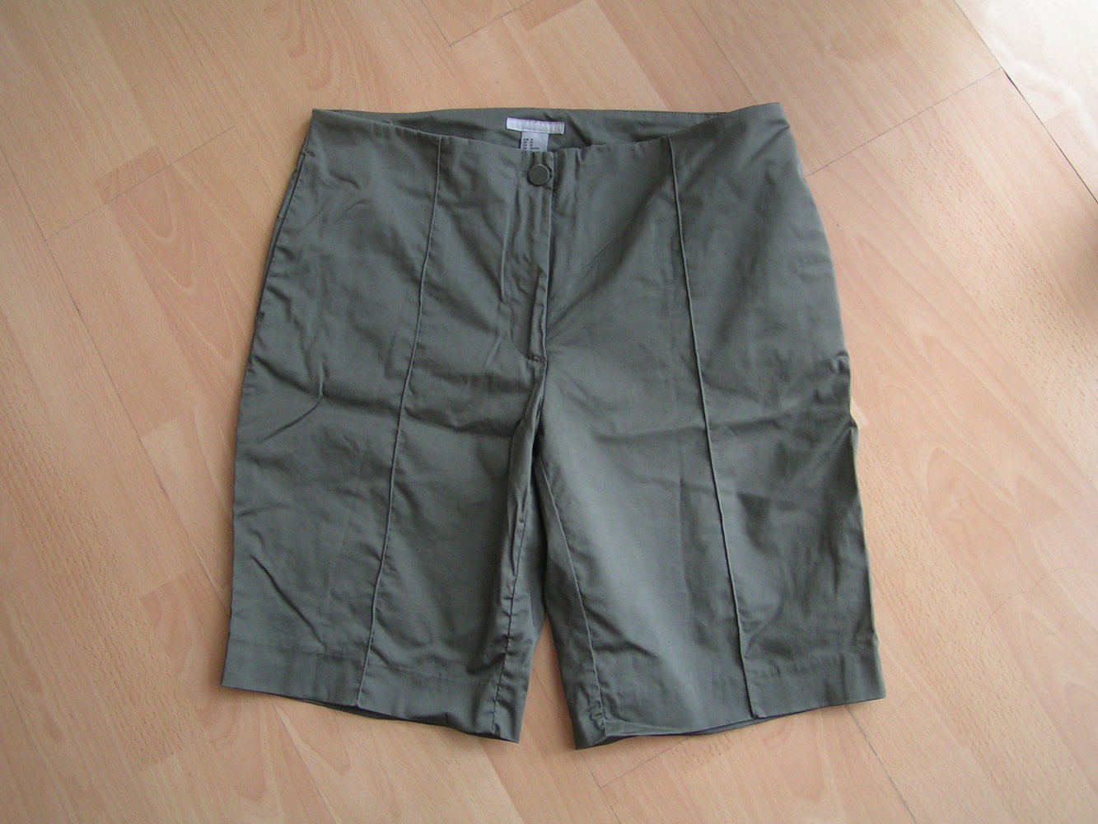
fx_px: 1205
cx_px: 549
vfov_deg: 37.7
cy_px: 412
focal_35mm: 38
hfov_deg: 49.0
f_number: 2.8
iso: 80
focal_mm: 5.8
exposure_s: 1/40
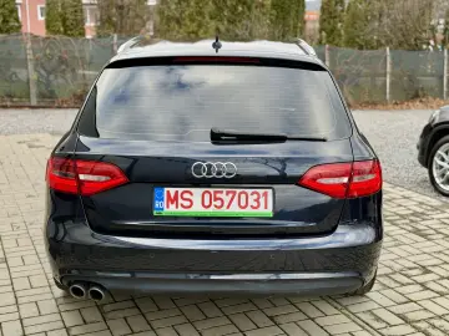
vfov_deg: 30.3
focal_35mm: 48
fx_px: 623
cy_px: 168
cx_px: 224
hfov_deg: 39.7
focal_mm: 6.76
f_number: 1.78
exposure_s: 1/439
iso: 100
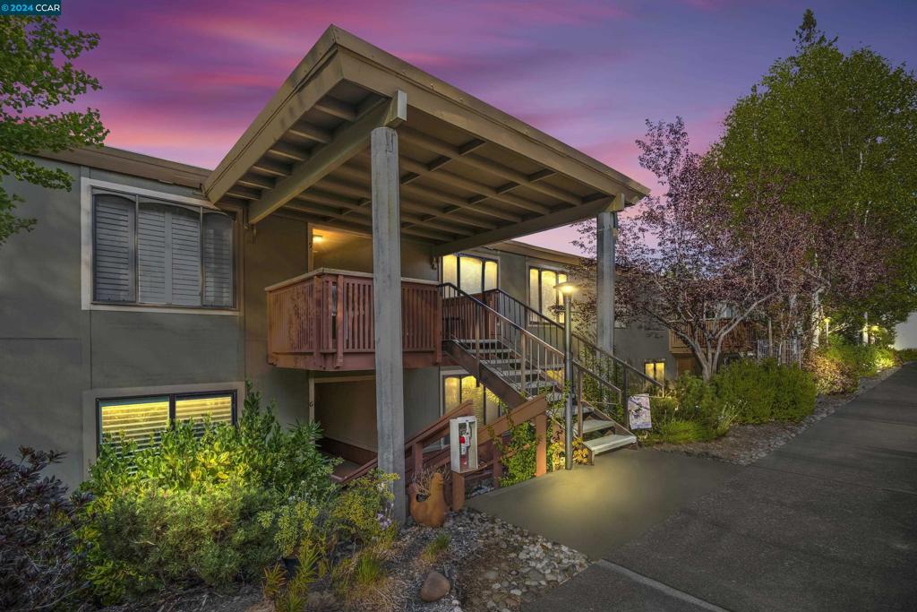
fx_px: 408
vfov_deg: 73.8
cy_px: 306
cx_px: 458
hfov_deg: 96.7
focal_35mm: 16
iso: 100
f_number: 8
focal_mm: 16
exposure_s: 1/30
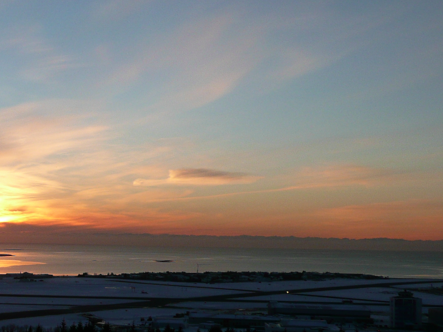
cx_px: -10
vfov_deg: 24.4
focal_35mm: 60
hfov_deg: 29.8
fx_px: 768
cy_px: 198
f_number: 3.3
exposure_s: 1/400
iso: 100
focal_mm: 4.6
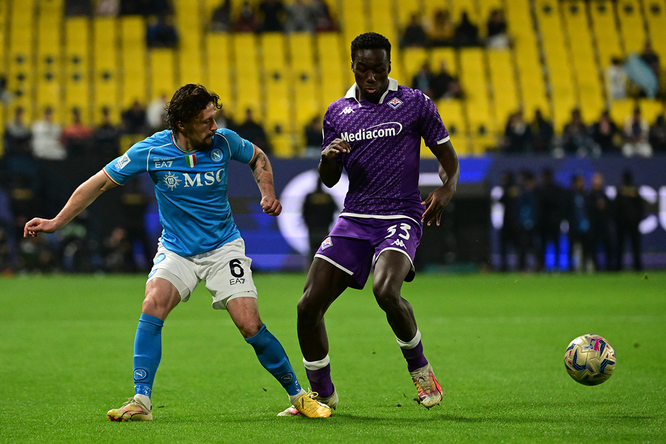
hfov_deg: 8.2
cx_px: 333
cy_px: 222
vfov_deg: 5.5
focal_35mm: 250
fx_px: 4625
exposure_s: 1/1600
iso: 5000
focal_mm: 250
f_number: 4
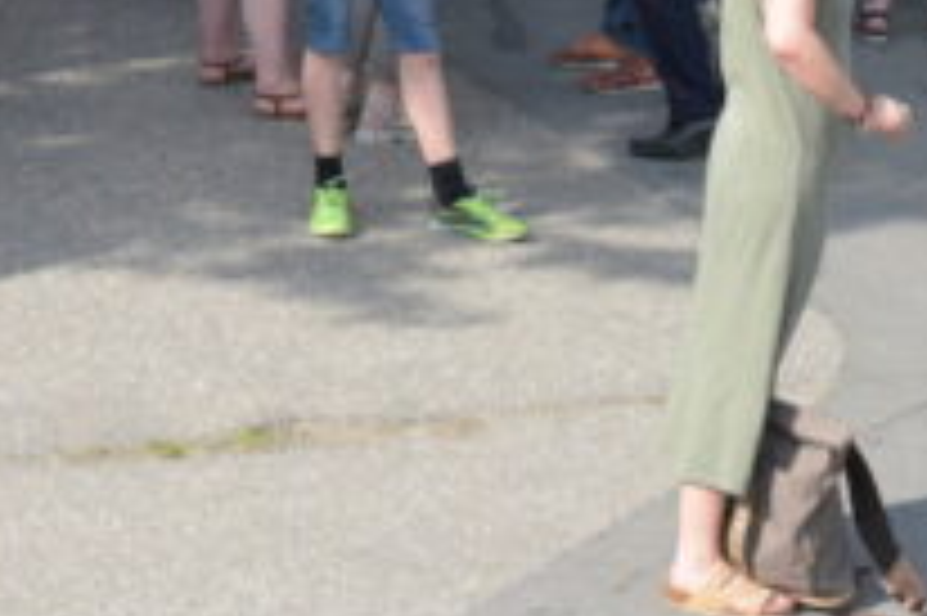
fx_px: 3087
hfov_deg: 16.9
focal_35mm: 120
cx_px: 117
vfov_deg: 10.9
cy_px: -333
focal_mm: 38
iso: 1600
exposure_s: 1/4000
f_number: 5.6
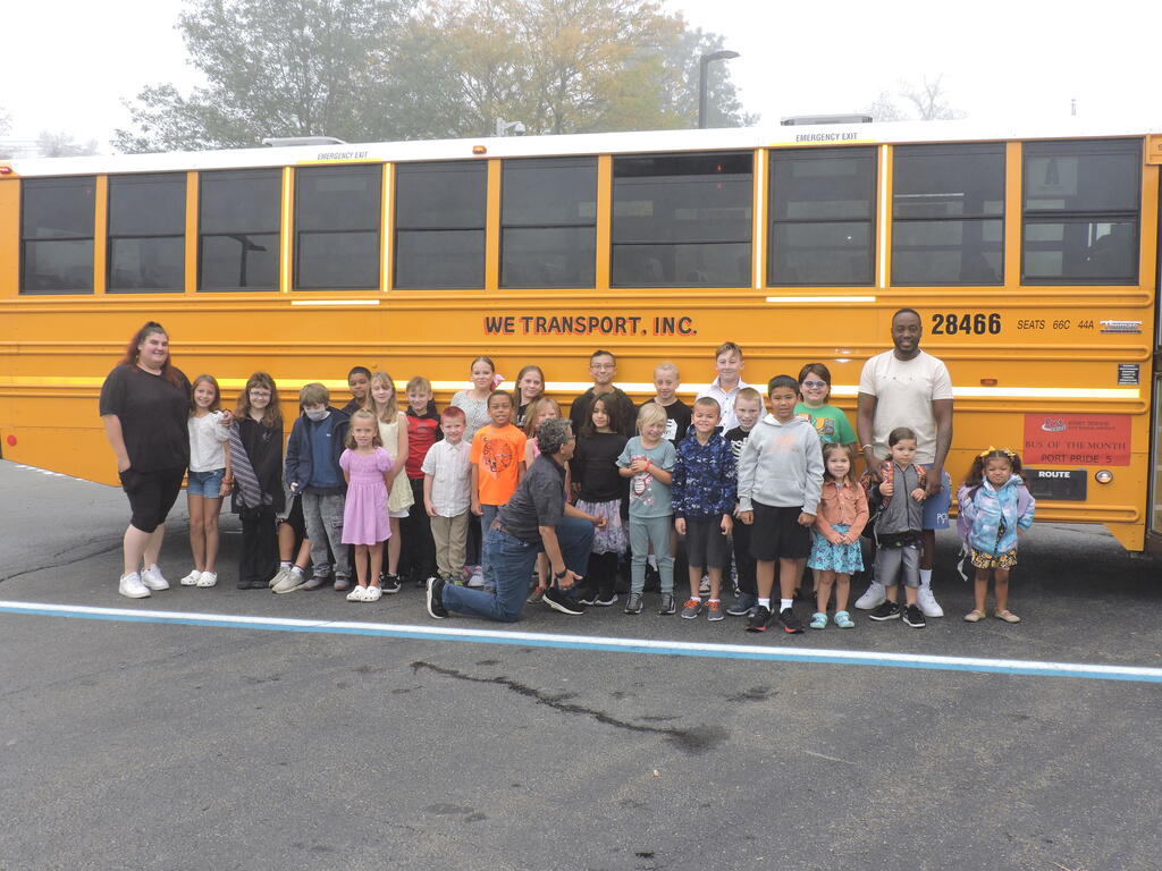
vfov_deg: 42.9
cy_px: 436
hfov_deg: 55.4
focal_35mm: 33
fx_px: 1108
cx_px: 581
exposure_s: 1/160
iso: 100
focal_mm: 5.9
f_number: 3.2
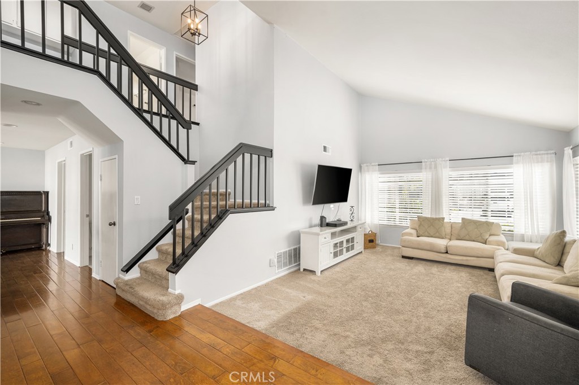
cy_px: 192
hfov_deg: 98.6
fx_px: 249
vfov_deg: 75.5
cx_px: 290
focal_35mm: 16
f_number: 6.3
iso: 100
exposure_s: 1/10
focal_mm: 15.5
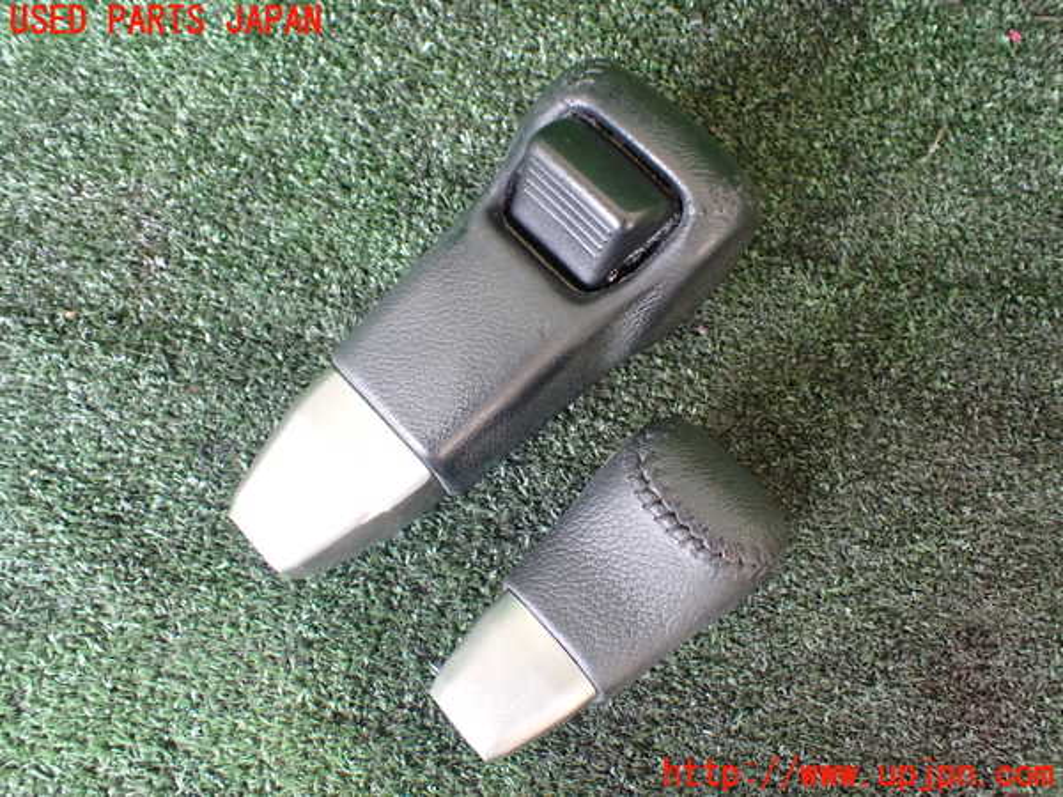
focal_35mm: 30
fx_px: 921
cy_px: 398
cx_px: 532
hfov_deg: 60.0
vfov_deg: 46.8
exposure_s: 1/100
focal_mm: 5.4
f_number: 2.3
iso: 800
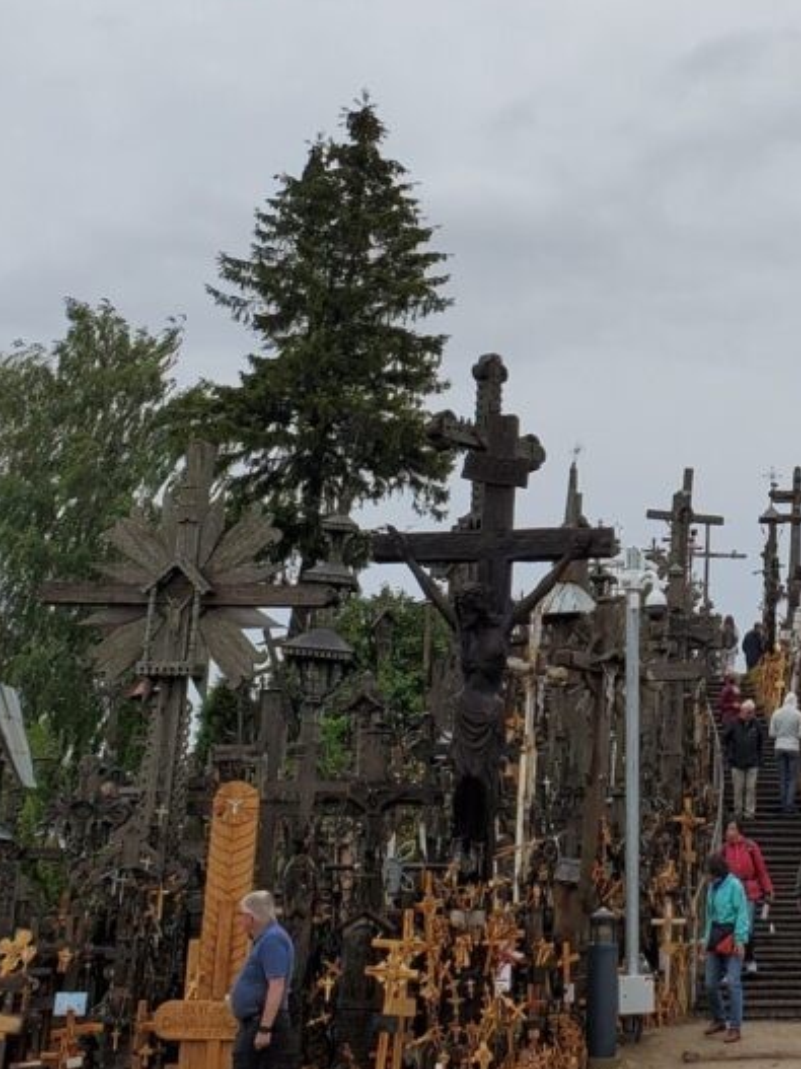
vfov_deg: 27.0
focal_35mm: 71
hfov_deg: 19.8
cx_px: 894
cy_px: 237
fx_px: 2191
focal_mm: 4.3
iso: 50
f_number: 2.4
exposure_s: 1/1435
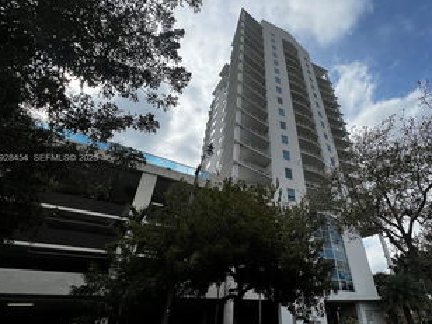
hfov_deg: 85.3
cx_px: 281
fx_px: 225
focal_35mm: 18
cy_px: 158
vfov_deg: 71.6
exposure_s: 1/1553
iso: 32
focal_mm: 1.57
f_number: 1.8
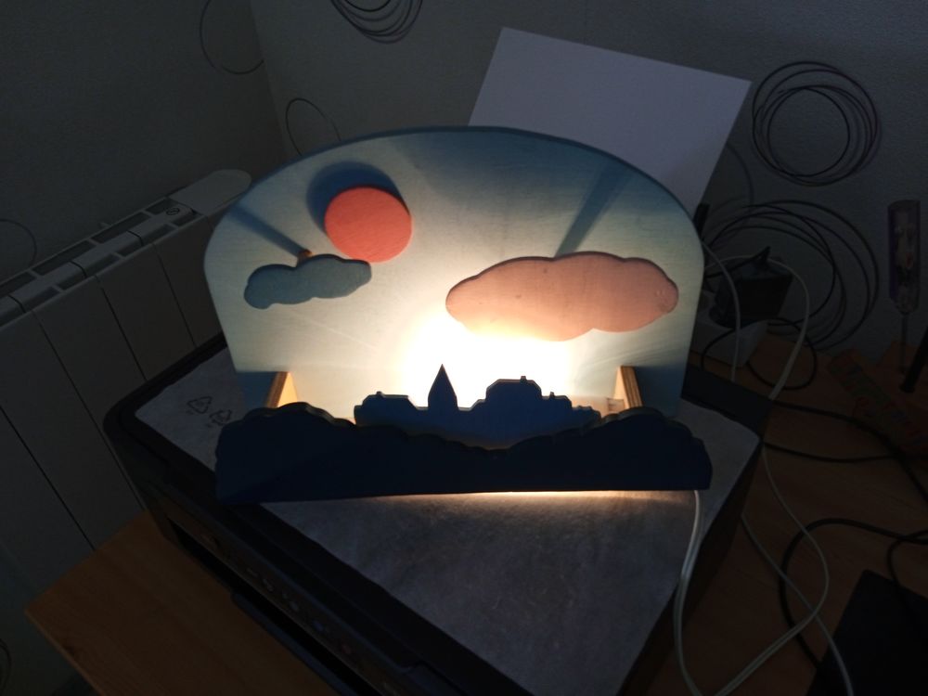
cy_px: 348
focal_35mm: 28
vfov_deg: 49.7
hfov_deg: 63.4
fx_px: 751
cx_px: 464
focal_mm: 3.43
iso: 124
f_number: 2.2
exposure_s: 1/33.3
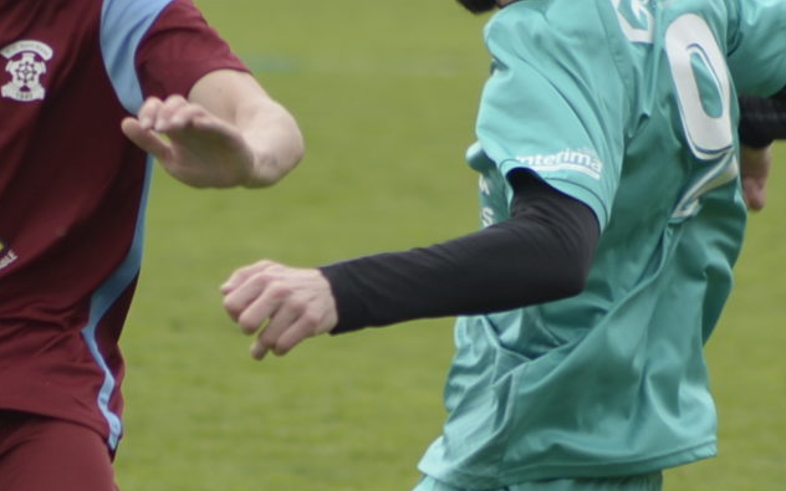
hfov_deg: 2.2
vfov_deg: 1.4
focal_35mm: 949
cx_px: 409
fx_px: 20329
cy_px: 310
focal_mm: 230
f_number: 5
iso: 320
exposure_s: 1/640
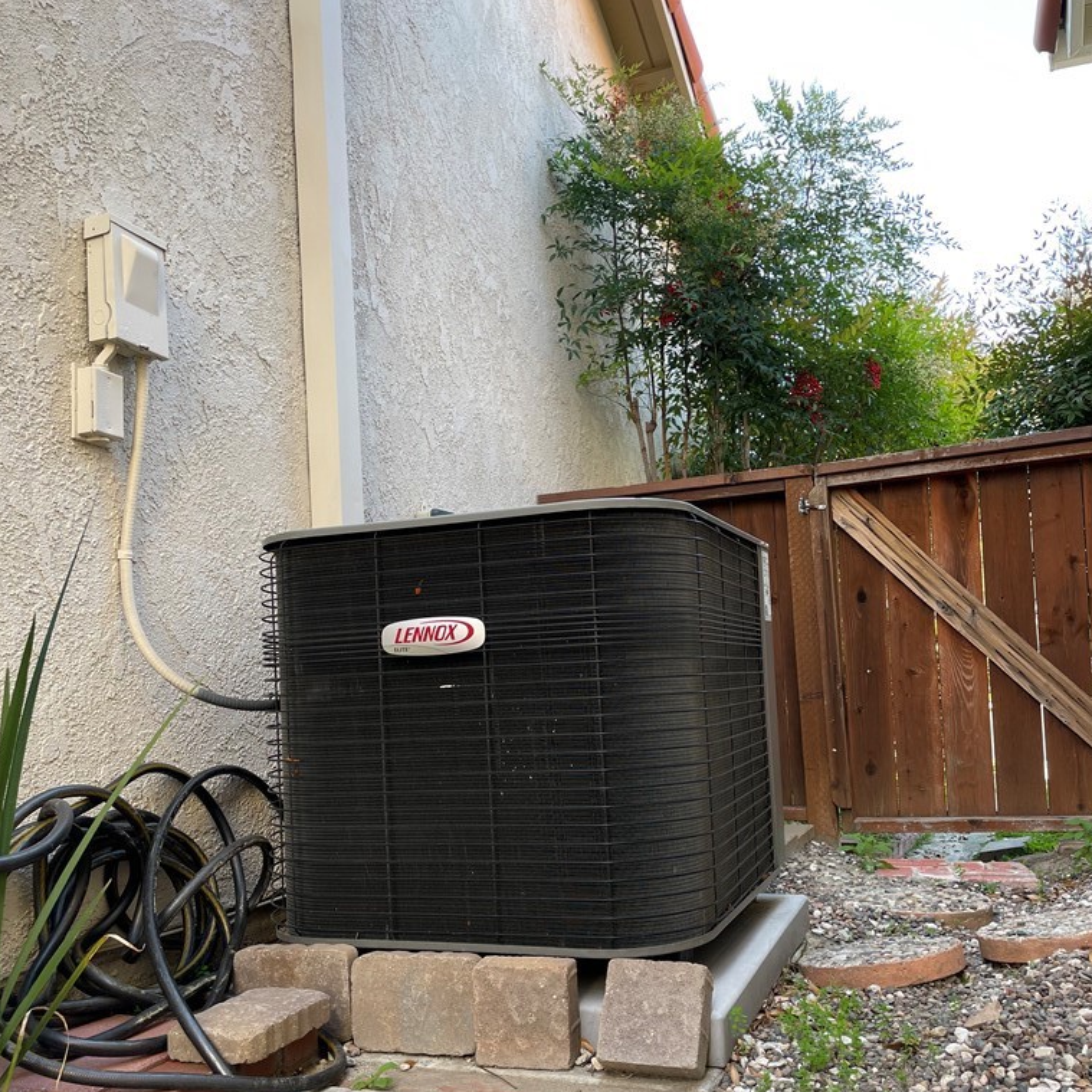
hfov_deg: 52.5
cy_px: 643
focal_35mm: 31
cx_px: 547
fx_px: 1106
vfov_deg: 52.3
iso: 32
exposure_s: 1/121
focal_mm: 4.2
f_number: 1.6
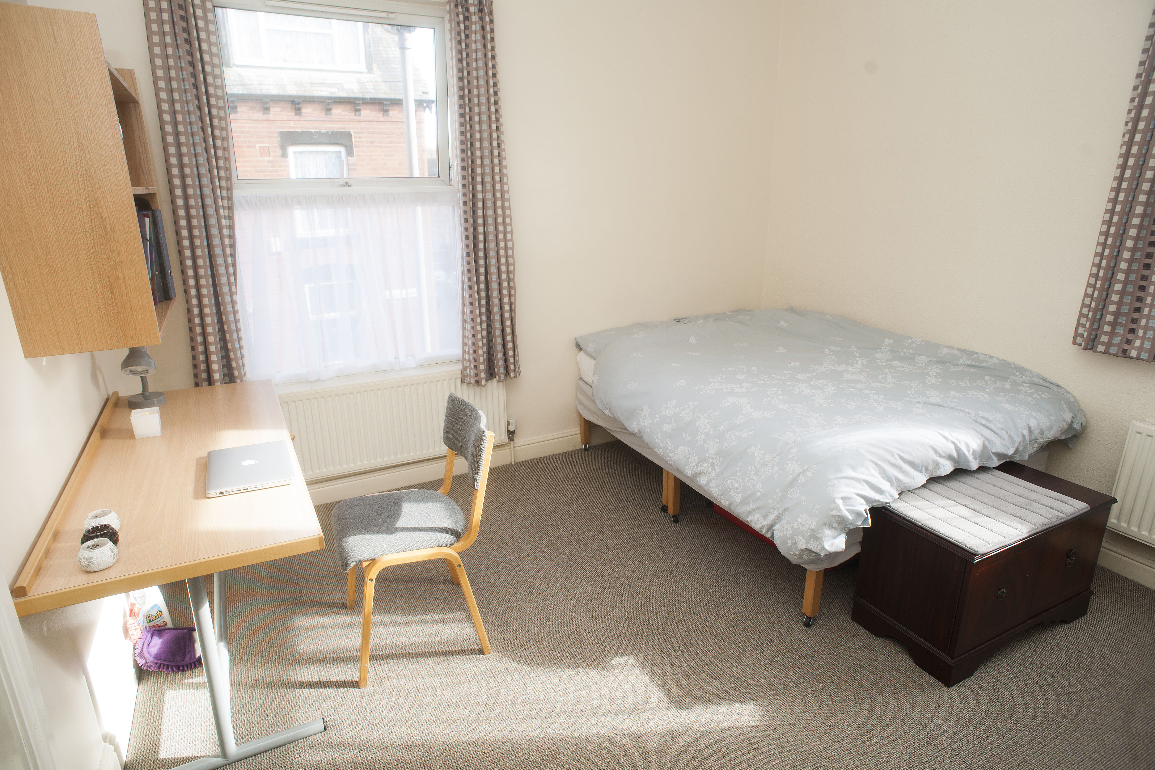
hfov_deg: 84.0
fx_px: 642
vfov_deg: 61.9
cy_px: 385
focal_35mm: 20
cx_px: 578
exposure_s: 1/60
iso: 200
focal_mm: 20
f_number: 5.6
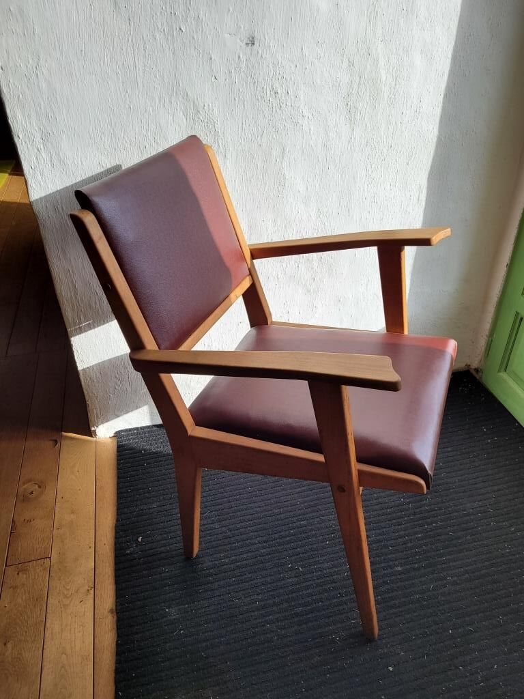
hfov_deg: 53.1
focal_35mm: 26
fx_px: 525
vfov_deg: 67.3
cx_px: 262
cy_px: 350
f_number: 1.8
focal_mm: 5.4
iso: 40
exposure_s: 1/619
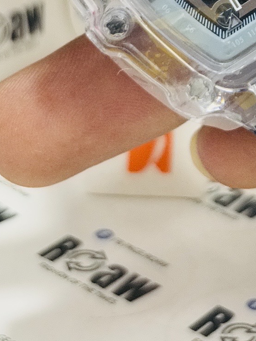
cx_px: 252
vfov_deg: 13.5
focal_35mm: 141
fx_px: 1389
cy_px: -106
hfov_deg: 10.4
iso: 80
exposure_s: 1/50
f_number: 1.6
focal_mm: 5.96
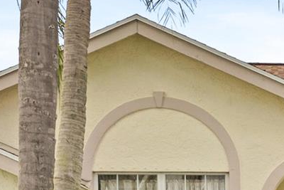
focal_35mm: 123
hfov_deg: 16.1
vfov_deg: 10.8
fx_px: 971
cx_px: 332
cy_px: 265
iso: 320
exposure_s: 1/100
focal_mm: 24
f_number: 10
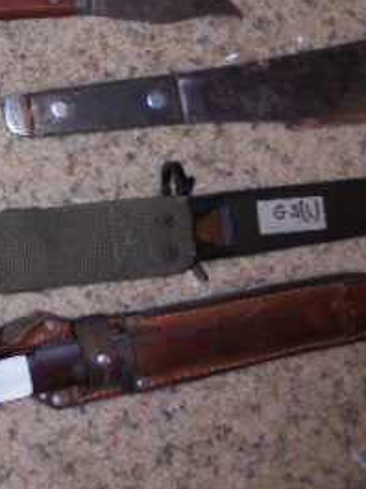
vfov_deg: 29.5
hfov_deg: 21.1
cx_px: -115
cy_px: 50
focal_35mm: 63
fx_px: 888
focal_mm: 4.6
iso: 200
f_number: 3.5
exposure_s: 1/30
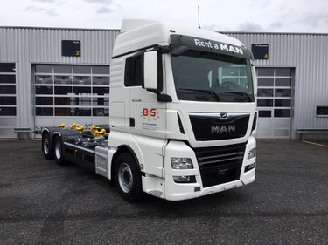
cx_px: 164
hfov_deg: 61.7
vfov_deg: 48.2
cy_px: 122
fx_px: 275
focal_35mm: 29
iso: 25
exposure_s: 1/739
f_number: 2.2
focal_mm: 4.15
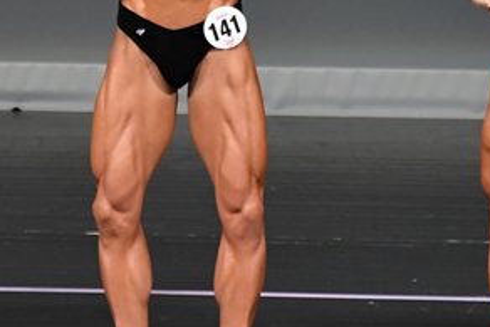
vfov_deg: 1.4
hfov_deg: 2.1
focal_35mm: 994
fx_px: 13536
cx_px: 248
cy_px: 54
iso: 4000
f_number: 5.6
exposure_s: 1/400
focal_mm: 250
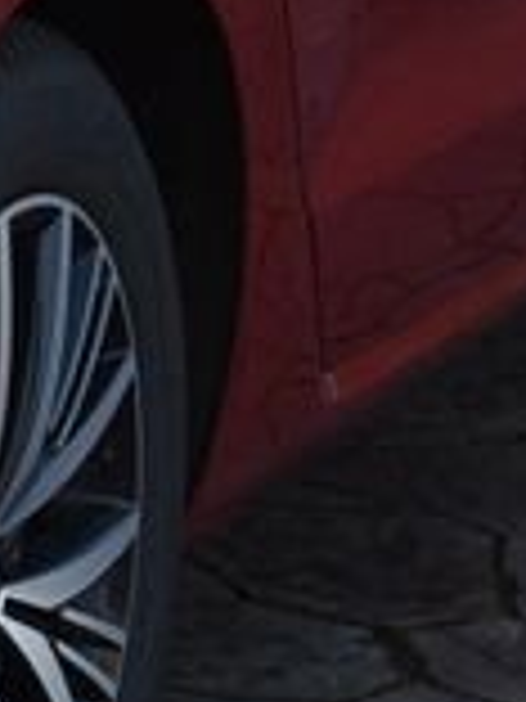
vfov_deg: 6.7
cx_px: -958
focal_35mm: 291
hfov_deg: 4.9
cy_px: -284
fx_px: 5896
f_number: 8
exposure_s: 1/250
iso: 500
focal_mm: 46
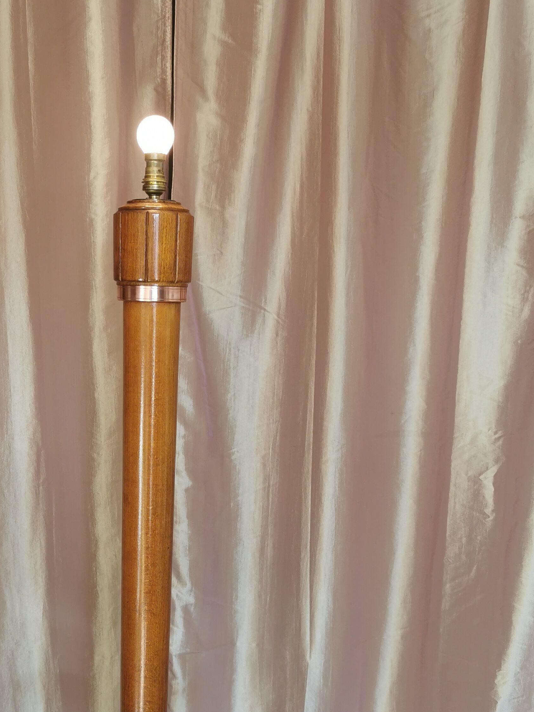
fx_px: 905
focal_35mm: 44
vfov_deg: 42.5
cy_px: 457
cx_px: 190
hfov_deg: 32.7
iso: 80
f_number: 1.6
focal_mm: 5.56
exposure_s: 1/100
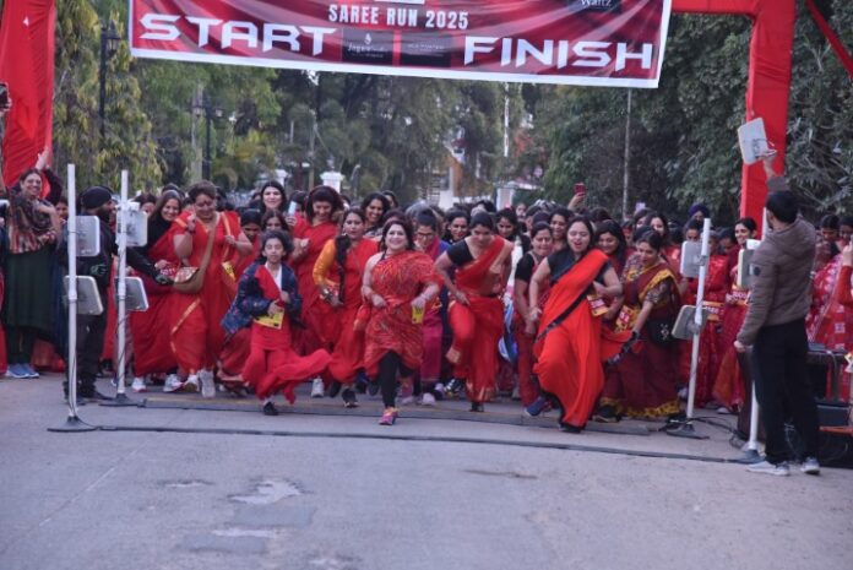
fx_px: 2845
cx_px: 426
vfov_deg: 11.4
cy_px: 285
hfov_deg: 17.1
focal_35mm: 120
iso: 2000
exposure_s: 1/125
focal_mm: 120
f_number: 5.6
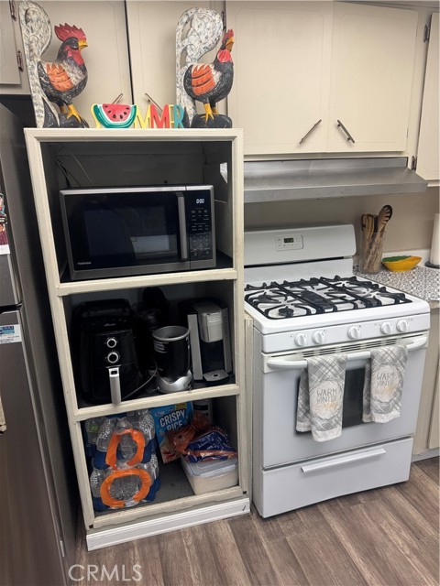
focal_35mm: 24
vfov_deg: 71.6
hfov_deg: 56.8
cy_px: 293
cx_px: 220
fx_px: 407
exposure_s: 1/120
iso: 200
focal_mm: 6.76
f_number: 1.78
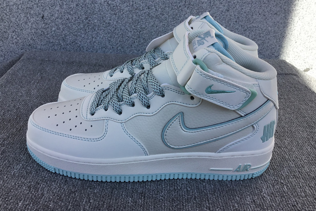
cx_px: 160
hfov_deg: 57.2
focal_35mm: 33
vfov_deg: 39.9
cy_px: 93
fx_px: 290
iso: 25
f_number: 2.4
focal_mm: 3.3
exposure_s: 1/641
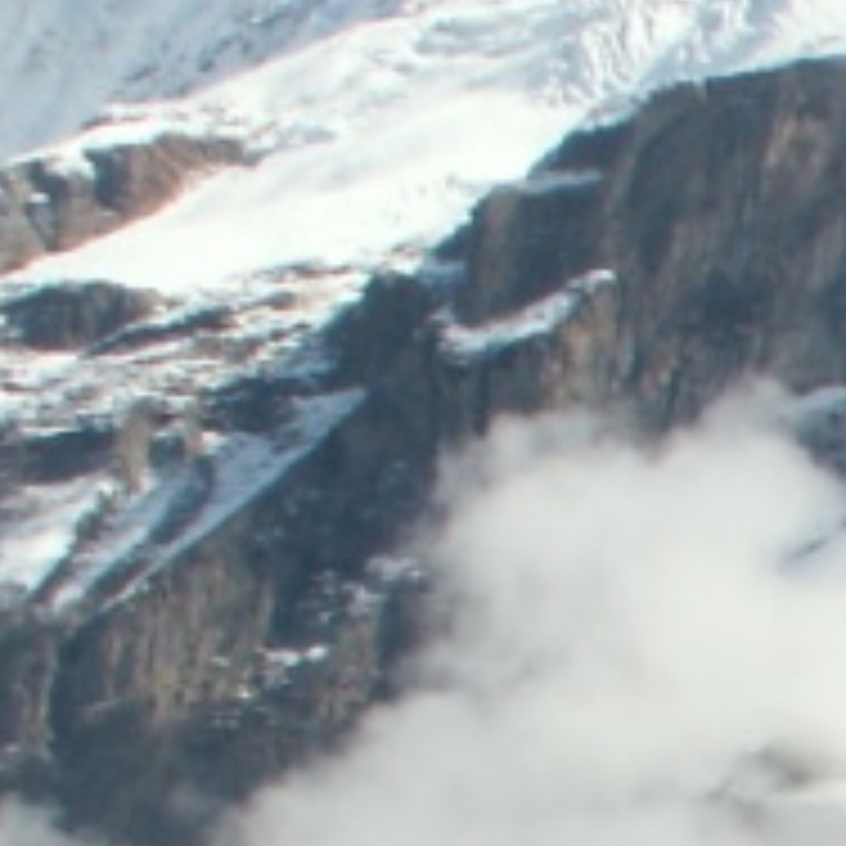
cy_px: 1404
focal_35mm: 193
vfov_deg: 8.8
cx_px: 1822
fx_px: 5336
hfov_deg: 8.5
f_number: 8
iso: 50
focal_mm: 6.59
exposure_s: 1/160
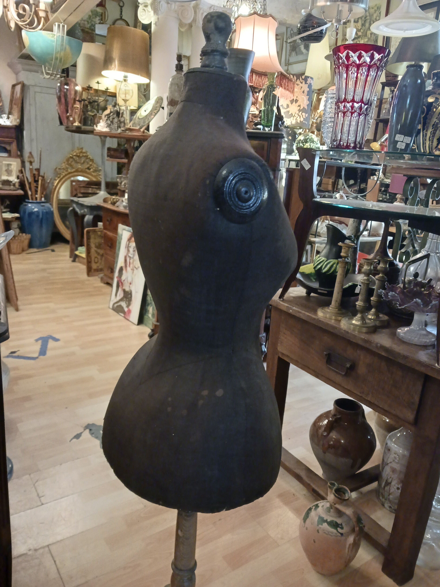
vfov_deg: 65.3
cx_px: 220
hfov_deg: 51.4
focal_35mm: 27
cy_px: 294
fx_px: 458
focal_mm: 4
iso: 500
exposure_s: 1/20
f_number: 1.8
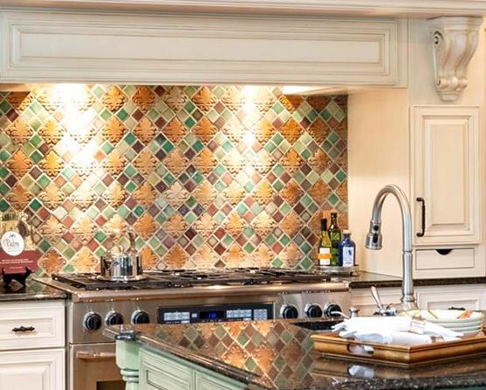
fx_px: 1396
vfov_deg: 15.9
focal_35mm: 97
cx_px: 168
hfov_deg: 19.7
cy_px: 186
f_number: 8
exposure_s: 1/13
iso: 400
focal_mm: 18
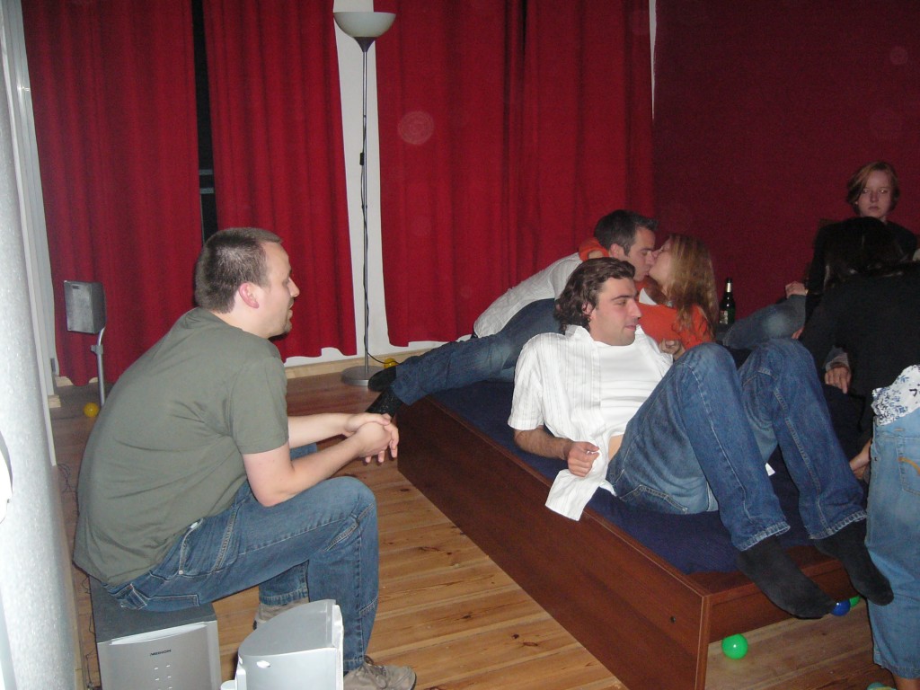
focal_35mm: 35
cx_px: 460
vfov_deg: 40.7
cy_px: 345
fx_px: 930
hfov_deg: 52.6
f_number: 2.8
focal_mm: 5.8
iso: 300
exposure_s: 1/60
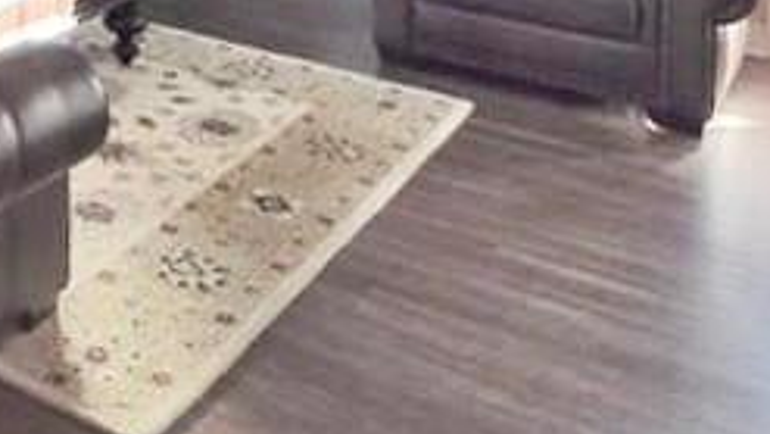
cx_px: -306
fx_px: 939
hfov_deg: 30.9
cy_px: -339
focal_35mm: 46
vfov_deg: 19.6
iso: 400
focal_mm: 8
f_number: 4.5
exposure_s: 1/80
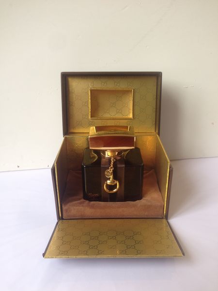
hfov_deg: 42.9
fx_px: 277
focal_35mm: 33
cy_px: 146
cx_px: 109
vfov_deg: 55.4
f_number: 2.4
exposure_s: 1/40
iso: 50
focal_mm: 4.12
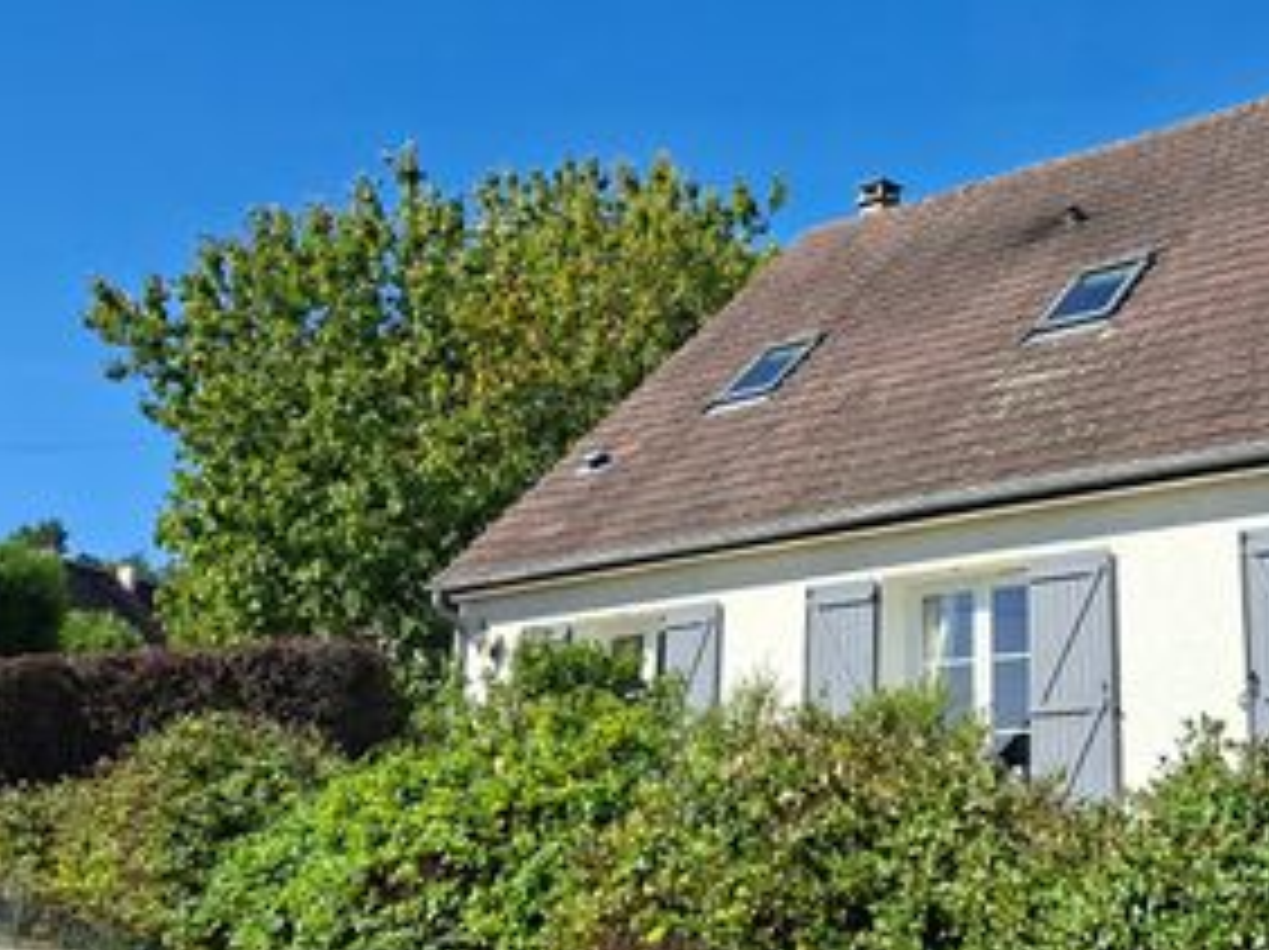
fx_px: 1795
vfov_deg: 29.5
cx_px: 904
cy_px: 351
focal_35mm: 49
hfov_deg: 38.2
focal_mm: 5.54
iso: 50
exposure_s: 1/2110
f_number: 1.8
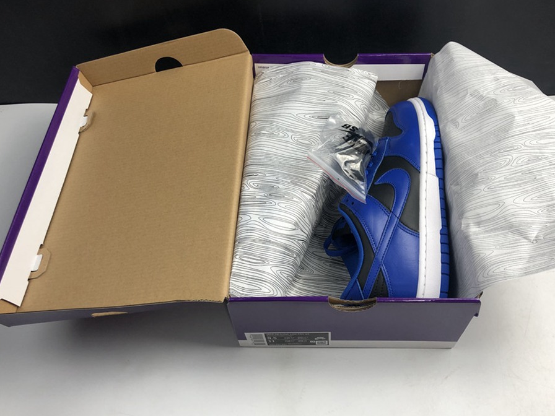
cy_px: 210
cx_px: 292
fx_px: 513
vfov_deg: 44.2
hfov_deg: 56.8
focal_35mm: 32
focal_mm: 4
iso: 40
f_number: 1.8
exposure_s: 1/100
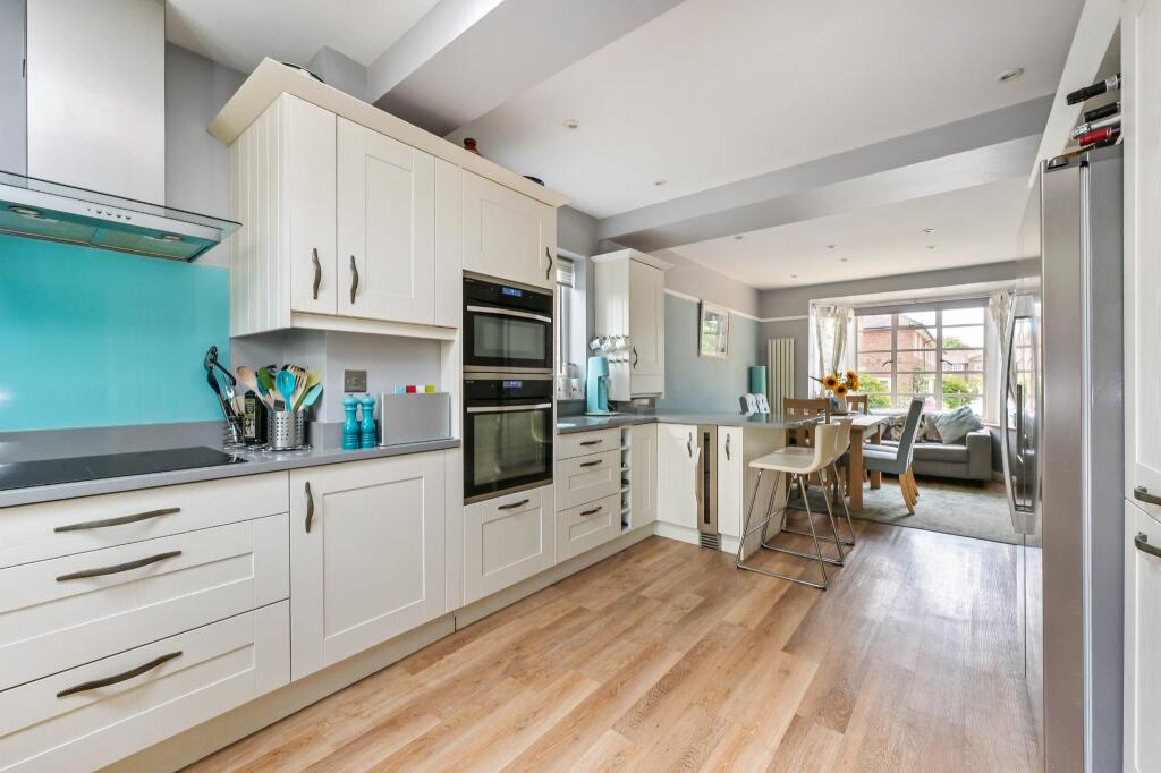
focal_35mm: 14
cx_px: 580
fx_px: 451
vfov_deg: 81.2
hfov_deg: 104.3
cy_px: 386
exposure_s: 1/8
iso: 400
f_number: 14
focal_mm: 14
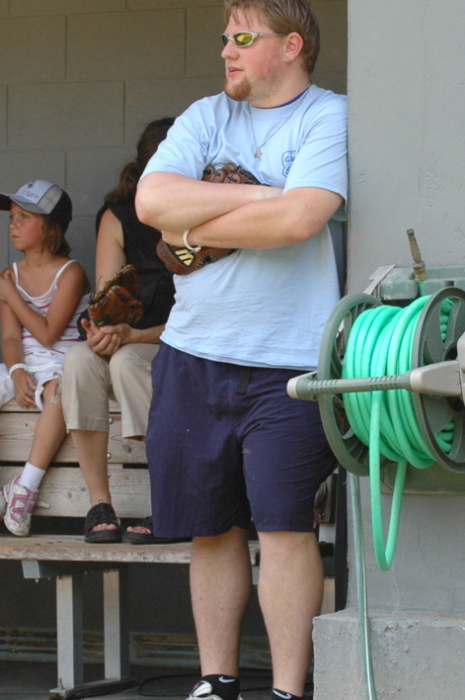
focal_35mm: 112
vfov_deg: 18.3
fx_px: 2167
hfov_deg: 12.2
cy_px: 362
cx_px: 265
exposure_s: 1/200
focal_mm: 55
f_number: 7.1
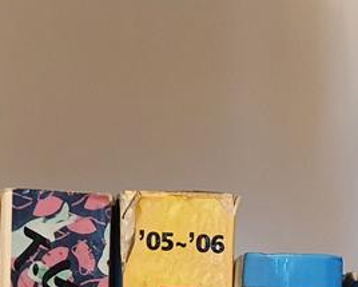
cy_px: 595
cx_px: 206
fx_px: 1283
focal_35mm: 121
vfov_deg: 11.4
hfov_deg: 15.9
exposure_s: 1/40
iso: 320
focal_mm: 4.32
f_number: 1.5
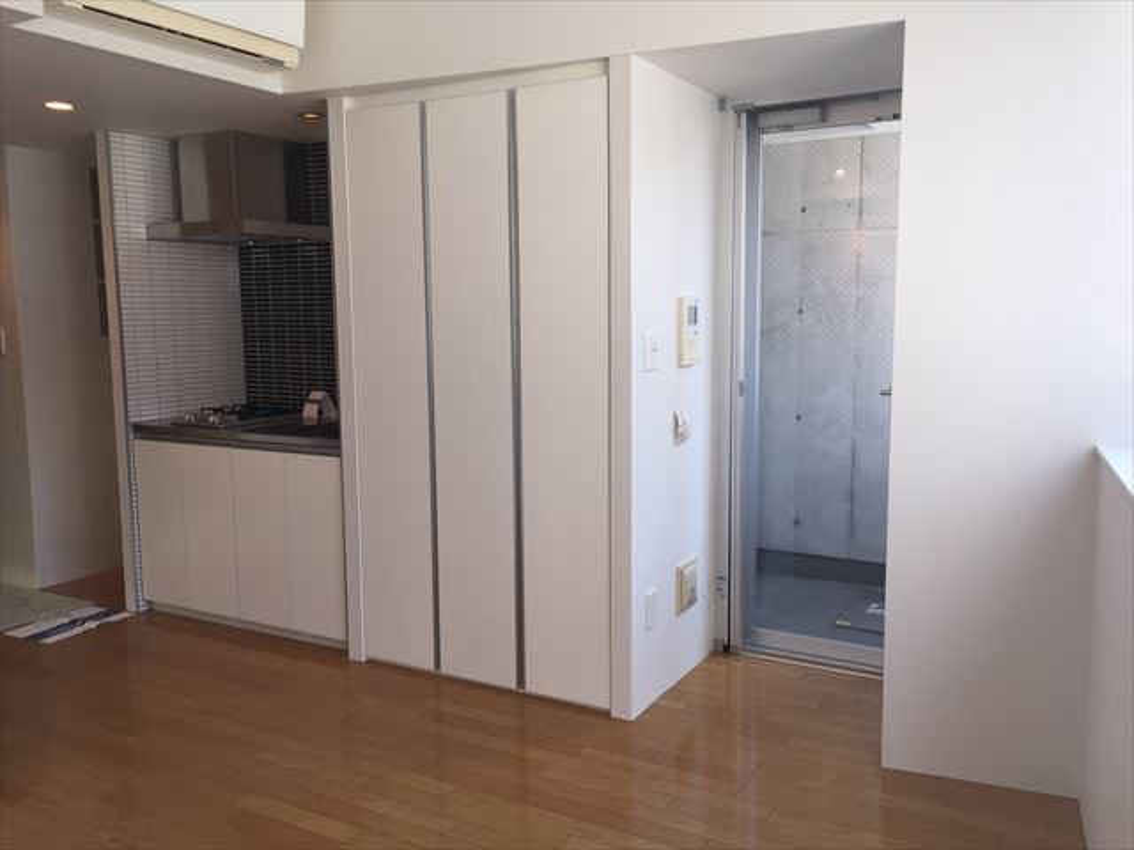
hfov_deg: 61.7
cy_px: 425
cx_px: 567
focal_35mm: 29
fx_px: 950
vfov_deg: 48.2
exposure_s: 1/145
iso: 32
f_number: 2.2
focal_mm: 4.15
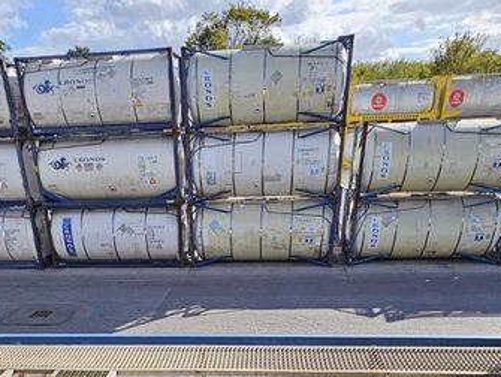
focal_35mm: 31
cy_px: 435
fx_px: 449
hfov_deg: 57.8
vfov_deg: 36.7
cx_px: 199
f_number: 2.2
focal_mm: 2.2
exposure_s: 1/1391
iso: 50
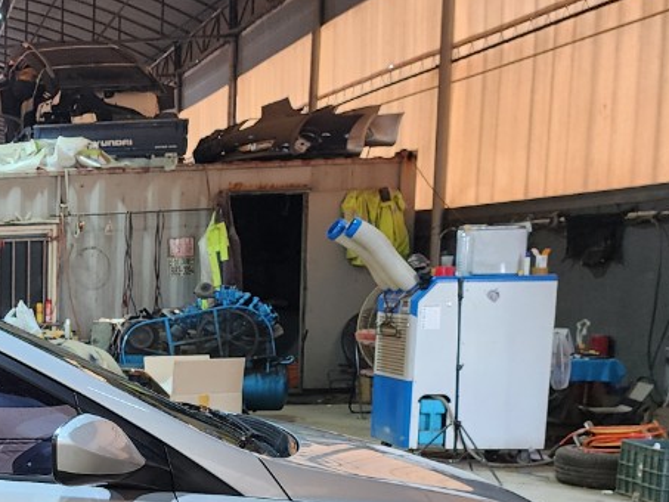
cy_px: 459
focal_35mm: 65
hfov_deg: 25.3
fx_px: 1257
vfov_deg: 22.0
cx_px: -220
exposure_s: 1/120
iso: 100
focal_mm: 6.4
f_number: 1.8
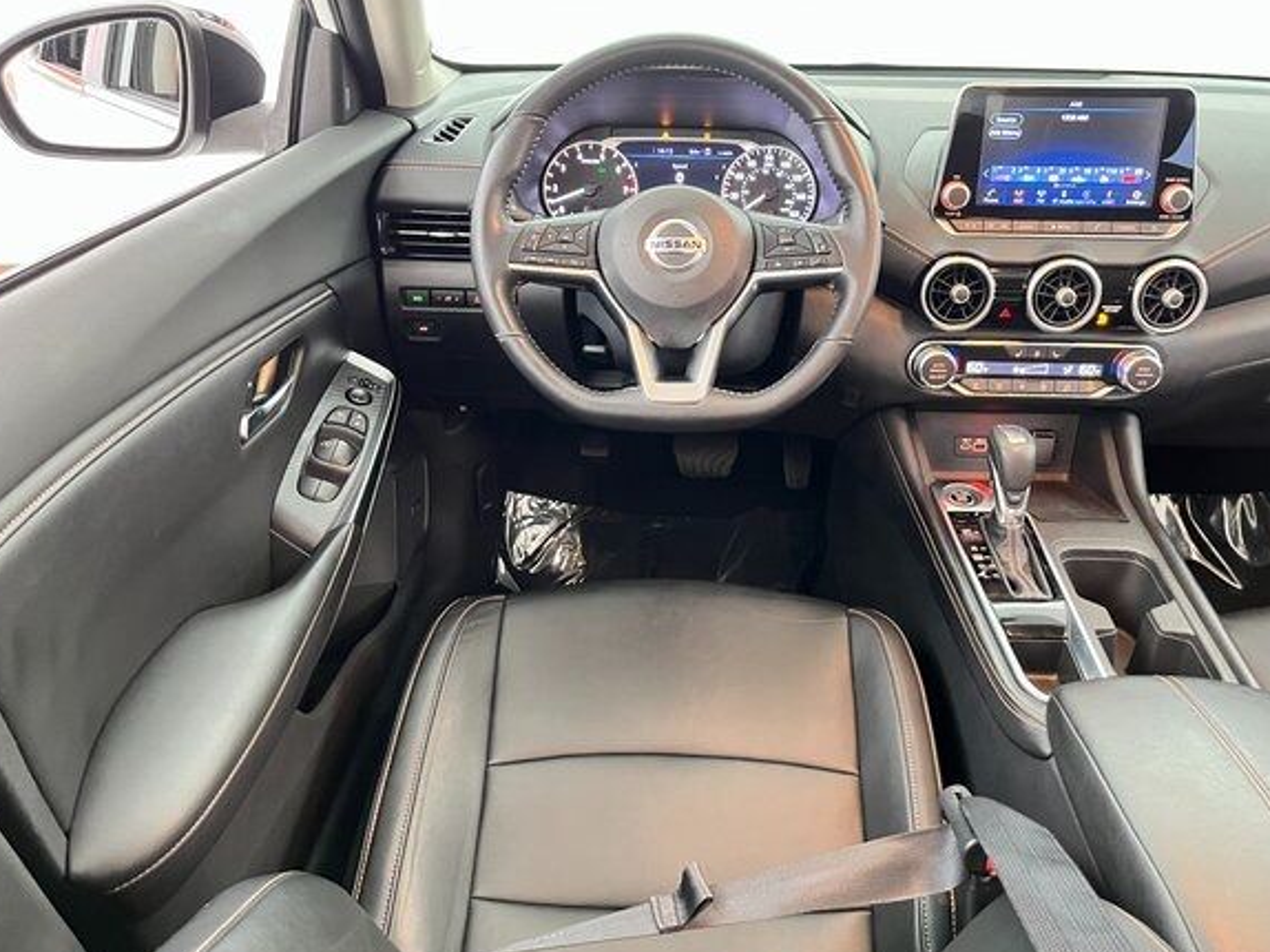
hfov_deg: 61.6
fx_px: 1064
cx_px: 675
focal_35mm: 29
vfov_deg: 48.2
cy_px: 454
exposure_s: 1/30
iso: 1000
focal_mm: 5.1
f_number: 1.6
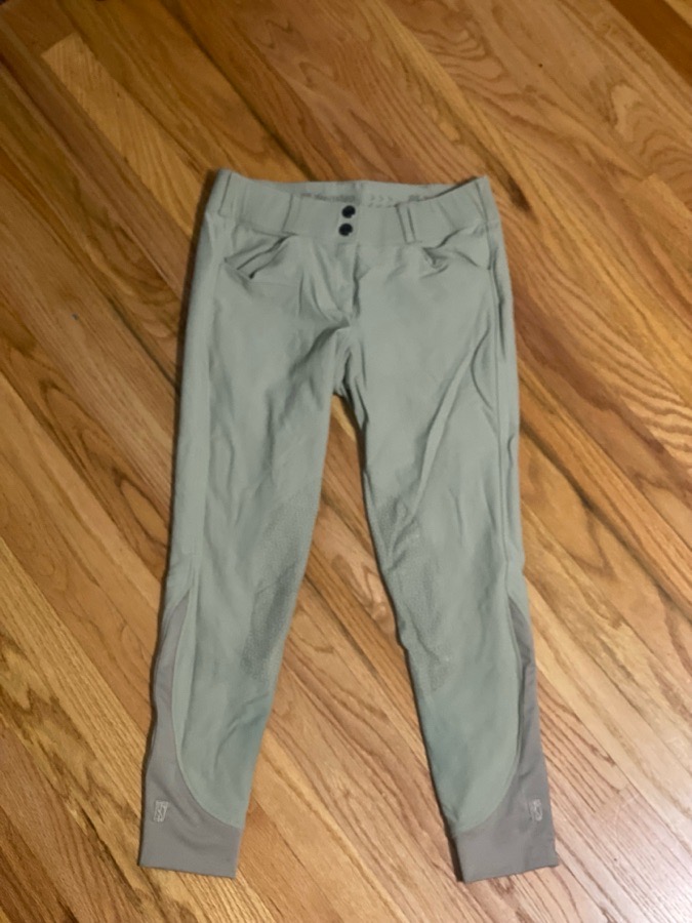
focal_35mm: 52
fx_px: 1386
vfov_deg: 36.8
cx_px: 346
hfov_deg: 28.0
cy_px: 462
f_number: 2
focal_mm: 6
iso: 400
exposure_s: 1/30
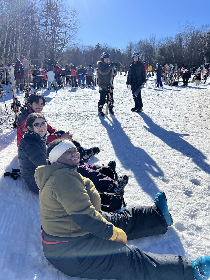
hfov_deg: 53.1
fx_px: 210
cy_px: 140
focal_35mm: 26
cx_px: 105
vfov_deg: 67.3
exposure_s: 1/6211
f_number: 1.5
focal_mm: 5.7
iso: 50
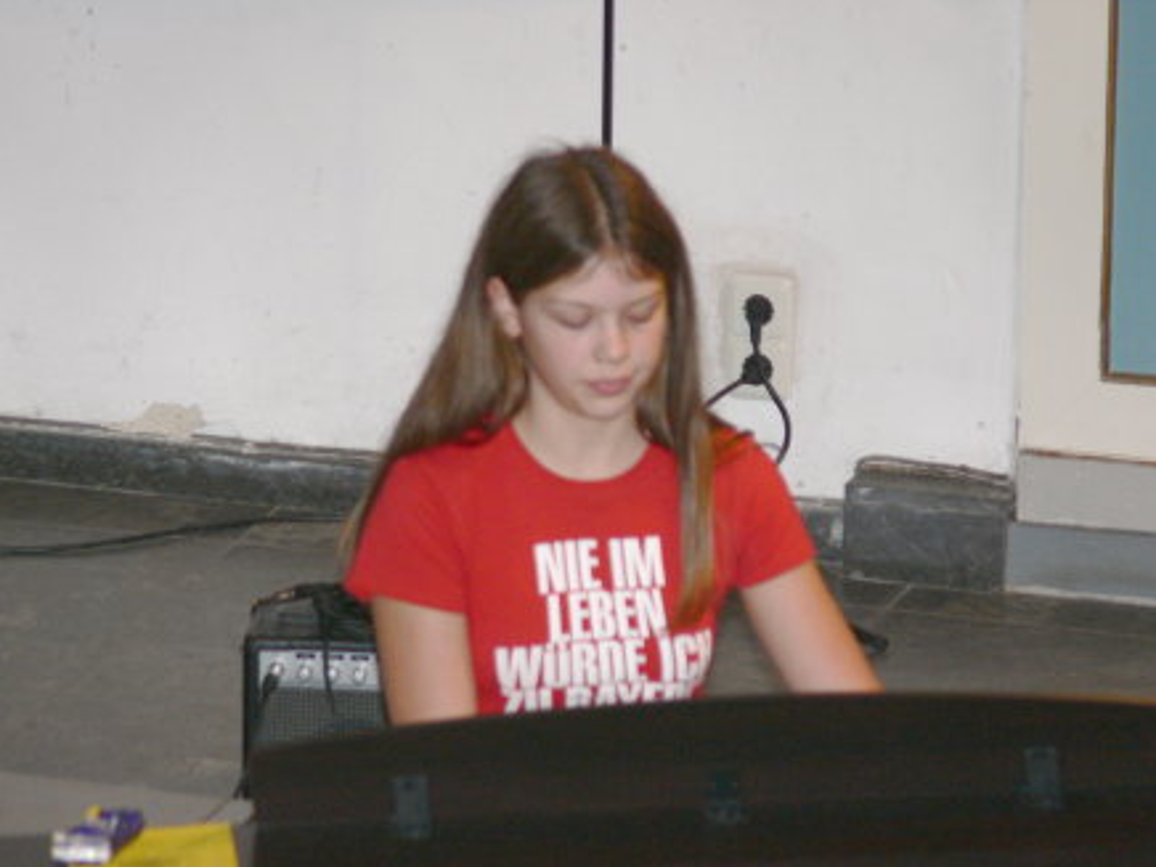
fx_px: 14126
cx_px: 577
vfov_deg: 3.5
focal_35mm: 423
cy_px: 434
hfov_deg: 4.7
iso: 100
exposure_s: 1/30
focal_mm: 88.8
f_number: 4
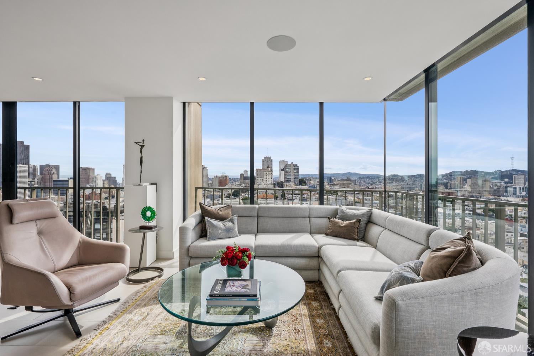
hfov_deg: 96.7
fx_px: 237
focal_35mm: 16
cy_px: 178
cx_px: 267
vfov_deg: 73.7
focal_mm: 16
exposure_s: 1/1250
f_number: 8
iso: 640
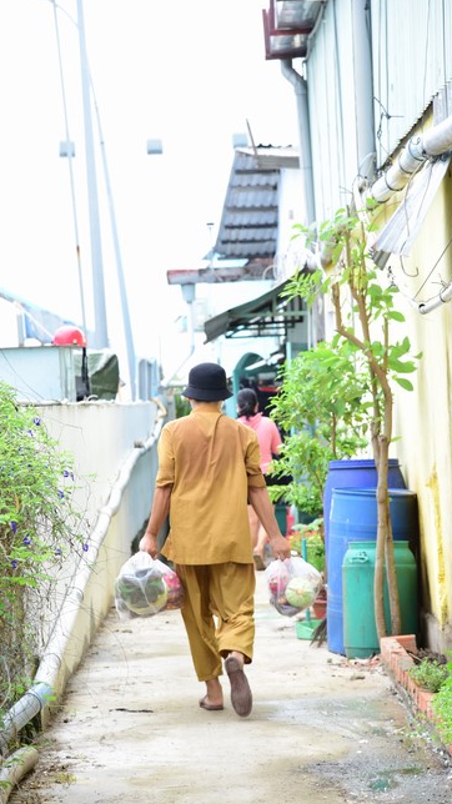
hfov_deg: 9.5
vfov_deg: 16.9
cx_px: 209
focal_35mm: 127
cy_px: 400
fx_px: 2707
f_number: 7.1
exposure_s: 1/160
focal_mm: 120
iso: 320
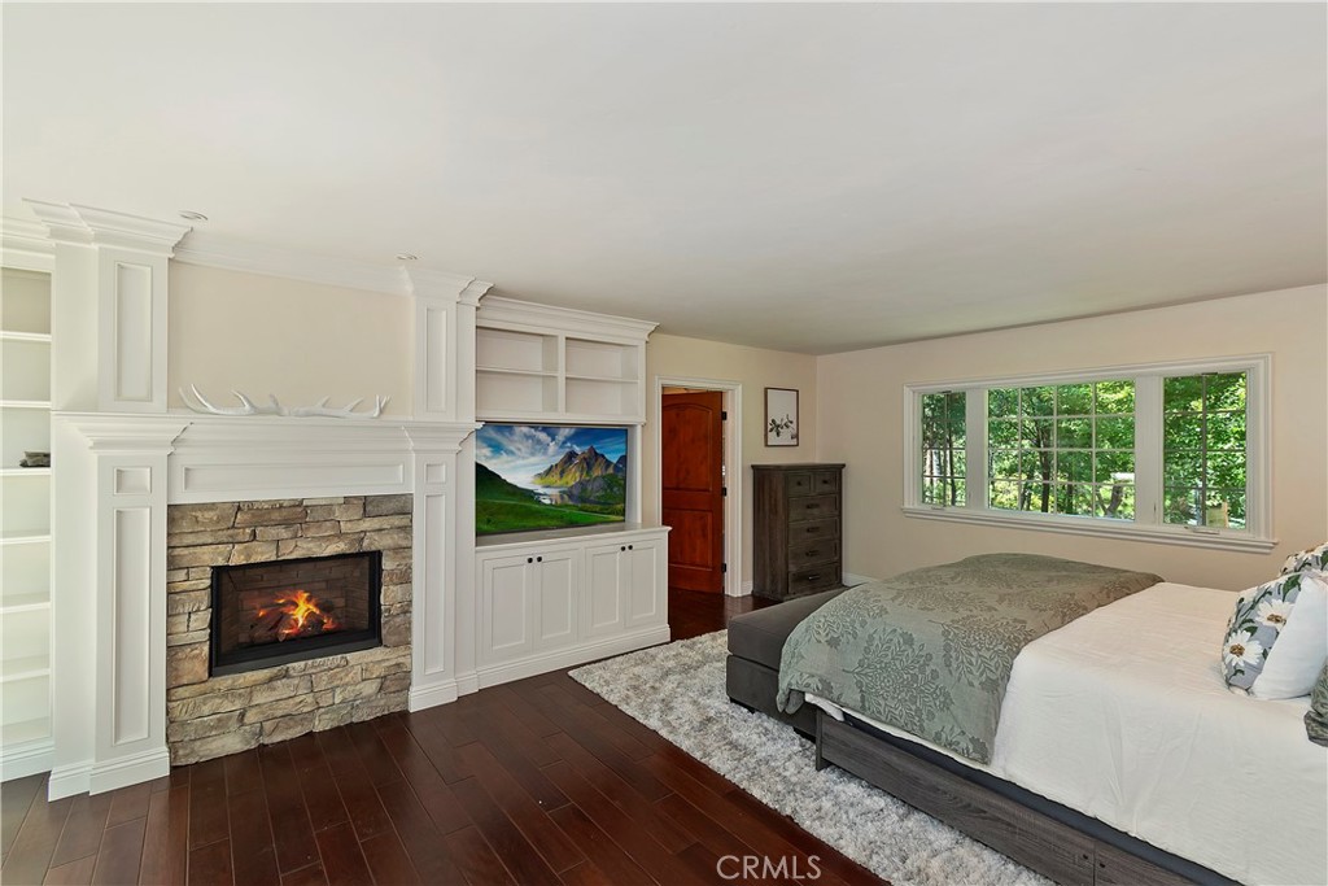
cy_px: 443
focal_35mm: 15
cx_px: 664
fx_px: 553
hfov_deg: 100.4
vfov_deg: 77.3
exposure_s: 1/30
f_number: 8
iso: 200
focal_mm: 10
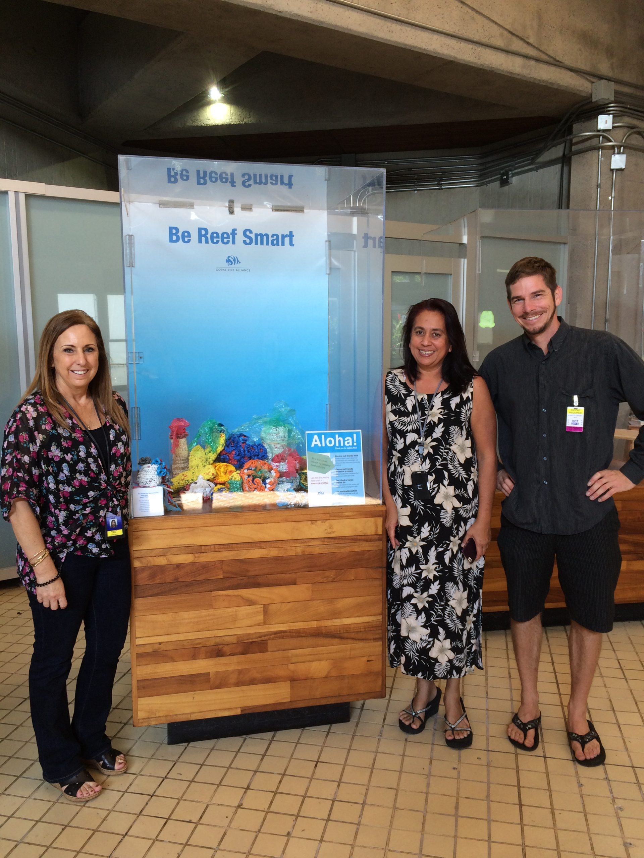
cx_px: 322
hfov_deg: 48.2
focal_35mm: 29
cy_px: 429
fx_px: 719
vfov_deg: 61.7
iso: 50
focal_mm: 4.15
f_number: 2.2
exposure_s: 1/60
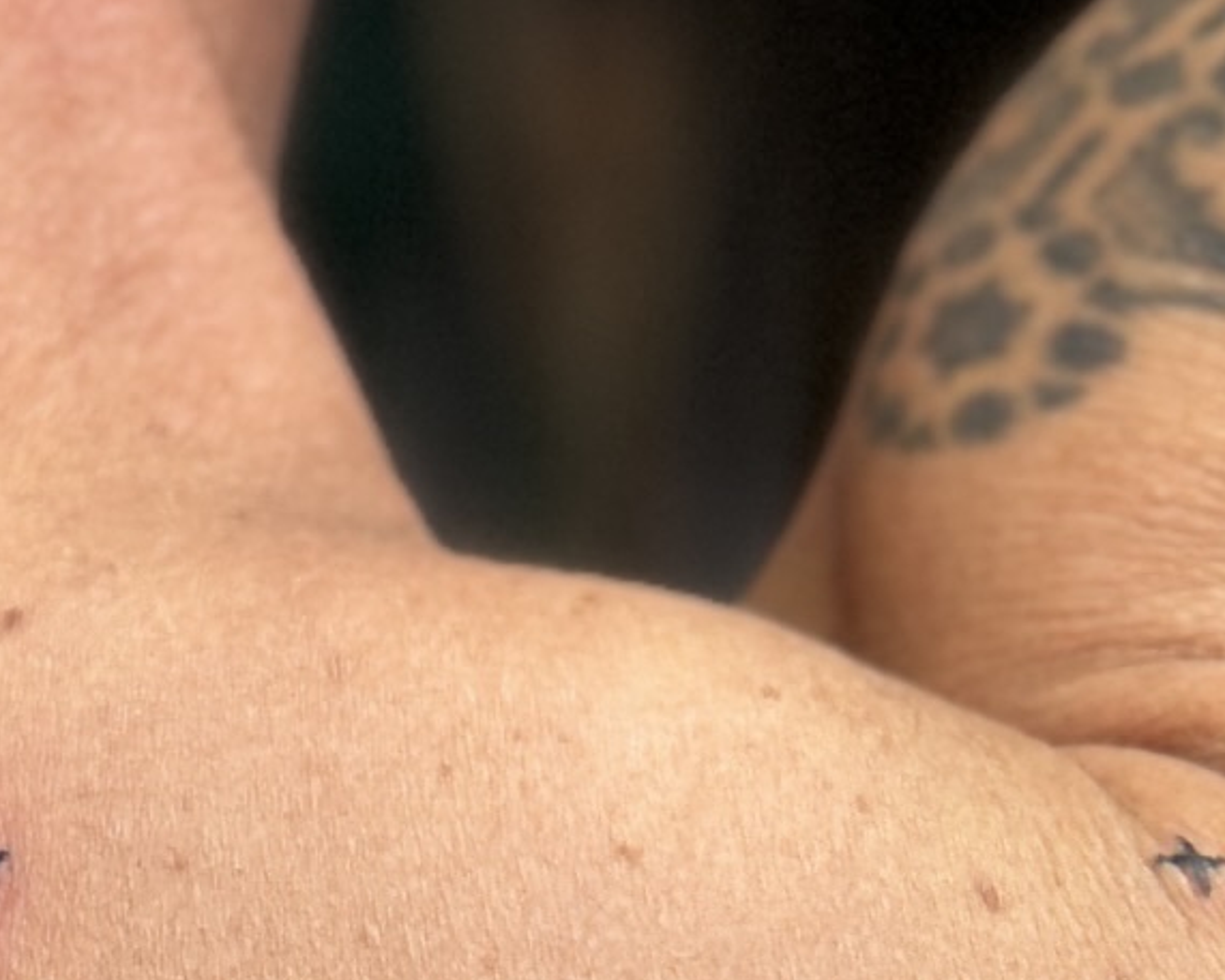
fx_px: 12003
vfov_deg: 4.7
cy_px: 633
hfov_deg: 5.8
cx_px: -541
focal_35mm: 331
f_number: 1.78
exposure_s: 1/121
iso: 64
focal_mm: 6.86
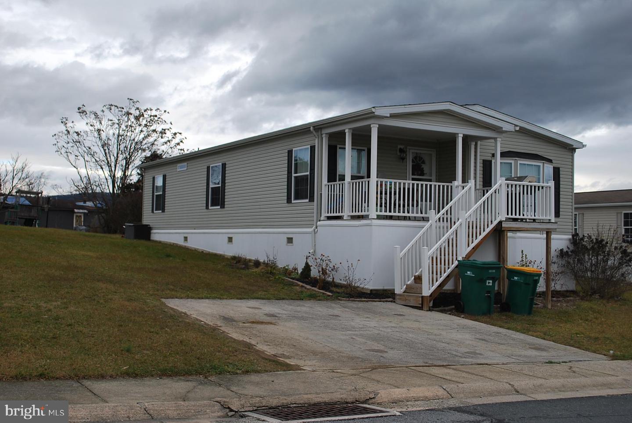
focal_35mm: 44
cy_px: 212
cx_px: 316
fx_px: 765
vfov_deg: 30.9
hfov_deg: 44.9
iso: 100
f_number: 5.6
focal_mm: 29
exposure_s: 1/125
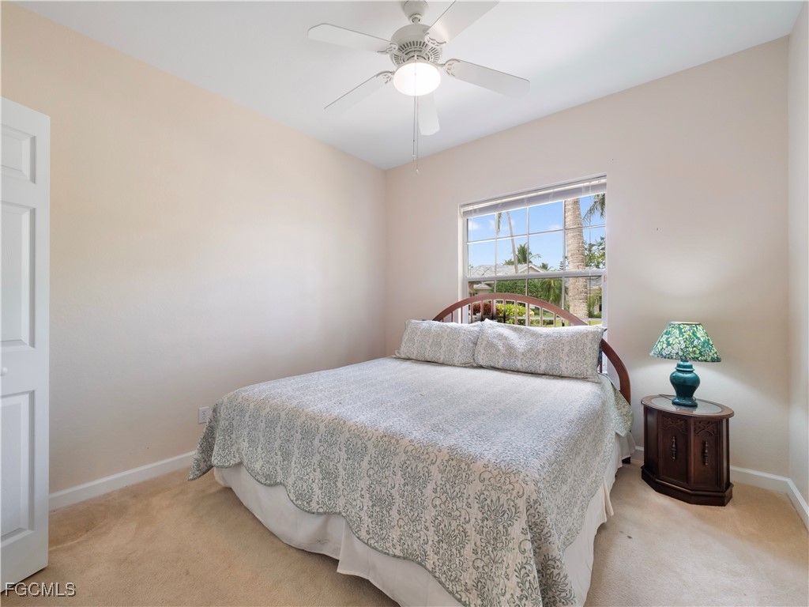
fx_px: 327
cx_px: 404
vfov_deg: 85.7
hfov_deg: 102.1
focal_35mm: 14
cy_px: 304
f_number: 7.1
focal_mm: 7
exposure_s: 1/8
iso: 200
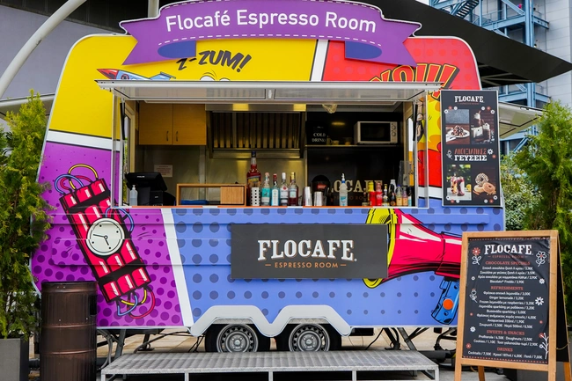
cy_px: 190
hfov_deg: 46.4
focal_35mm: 42
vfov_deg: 31.9
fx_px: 667
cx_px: 286
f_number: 6.3
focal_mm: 28
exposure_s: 1/200
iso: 640
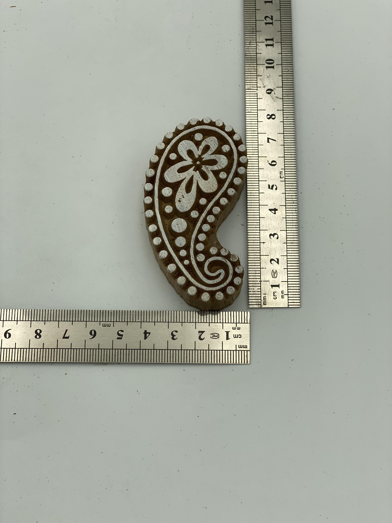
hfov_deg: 28.0
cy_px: 262
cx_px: 196
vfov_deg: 36.8
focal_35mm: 52
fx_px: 785
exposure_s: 1/856
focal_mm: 6
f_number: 2
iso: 20
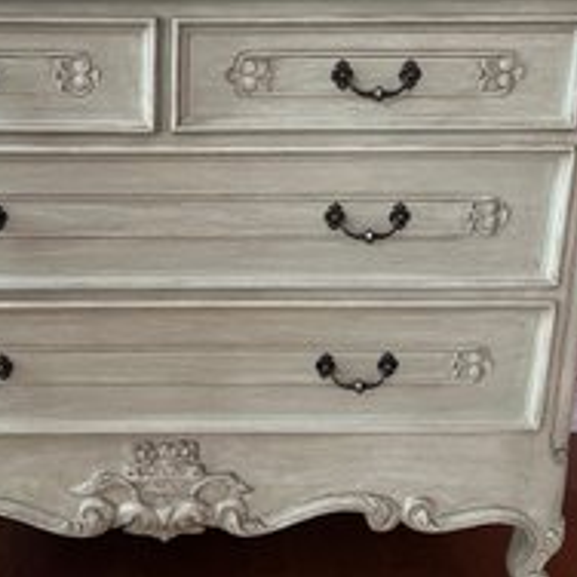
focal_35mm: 42
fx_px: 792
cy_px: 241
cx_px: 167
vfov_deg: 39.9
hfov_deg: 39.3
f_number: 1.5
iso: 320
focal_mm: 5.7
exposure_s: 1/60
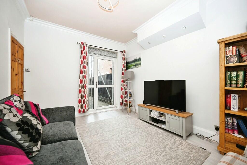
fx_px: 96
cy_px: 82
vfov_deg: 81.2
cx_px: 124
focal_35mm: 14
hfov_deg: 104.2
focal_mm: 14
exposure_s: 1/60
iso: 360
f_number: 4
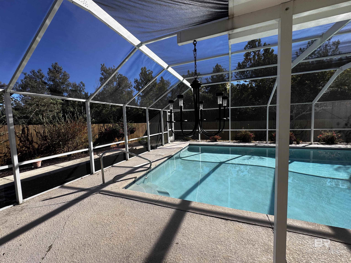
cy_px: 132
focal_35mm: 14
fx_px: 142
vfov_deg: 85.7
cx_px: 176
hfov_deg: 102.1
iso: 40
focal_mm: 2.22
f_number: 2.2
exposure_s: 1/591
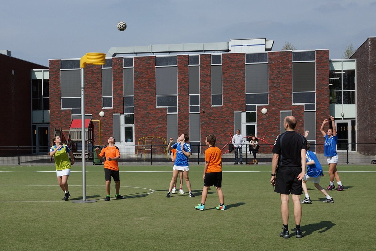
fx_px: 439
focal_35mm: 42
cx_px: 188
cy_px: 126
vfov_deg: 31.9
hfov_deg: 46.4
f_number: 8
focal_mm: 28
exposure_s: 1/500
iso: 100
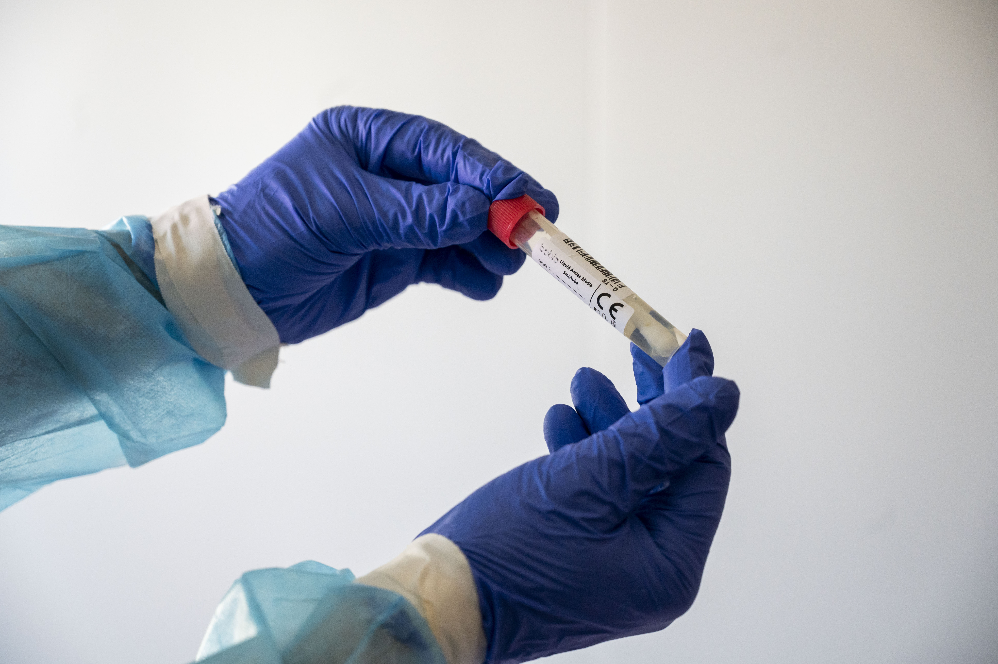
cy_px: 332
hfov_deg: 28.9
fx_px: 1939
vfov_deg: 19.4
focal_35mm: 70
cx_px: 499
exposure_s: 1/800
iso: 2500
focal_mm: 70
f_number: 4
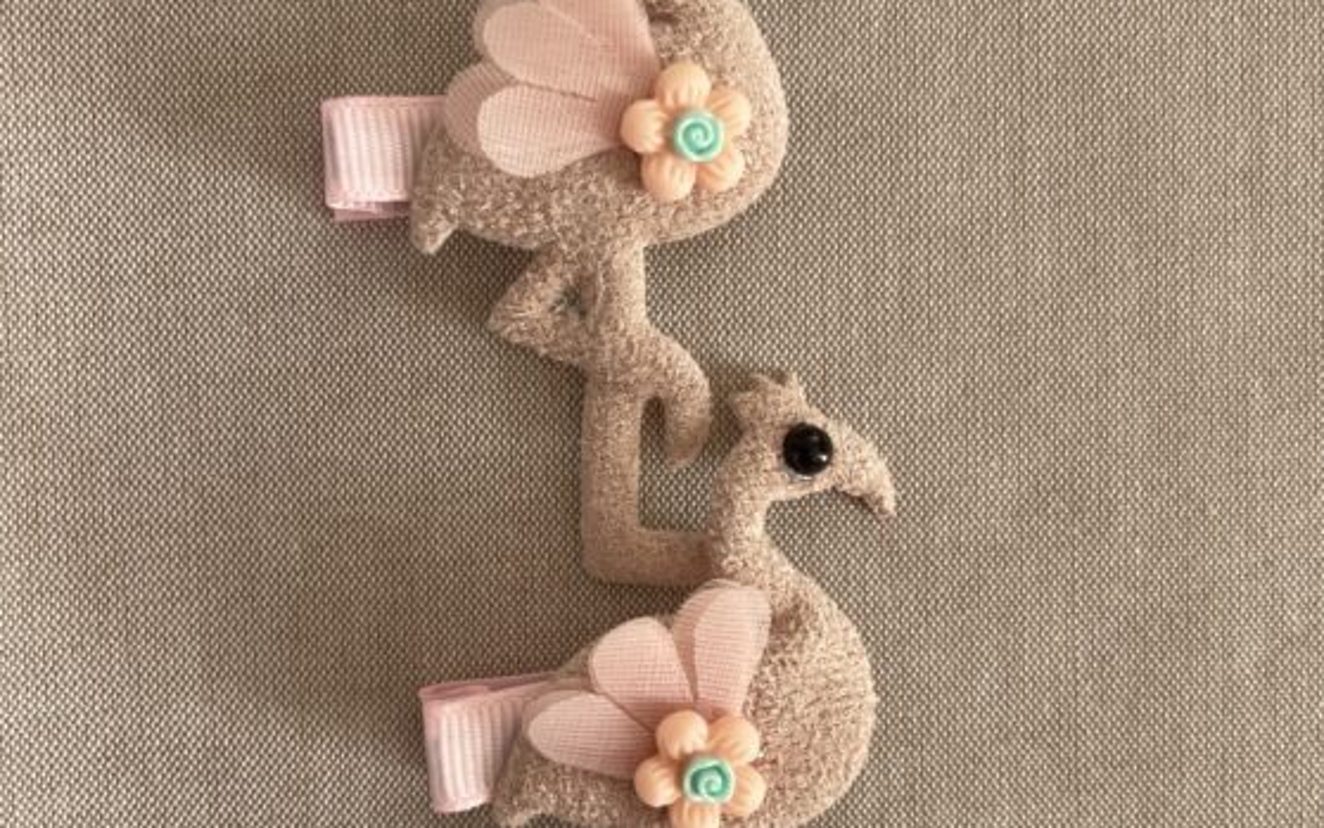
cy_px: 437
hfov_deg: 51.5
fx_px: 1371
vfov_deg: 33.6
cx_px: 626
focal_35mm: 38
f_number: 1.6
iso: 125
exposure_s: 1/121
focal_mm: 5.1
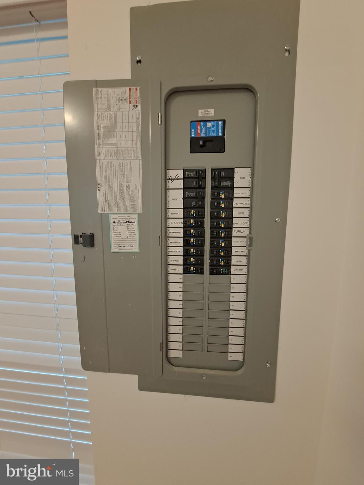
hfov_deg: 89.9
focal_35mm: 13
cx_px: 182
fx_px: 182
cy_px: 242
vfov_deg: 106.2
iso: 200
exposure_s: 1/24
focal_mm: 1.74
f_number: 2.2
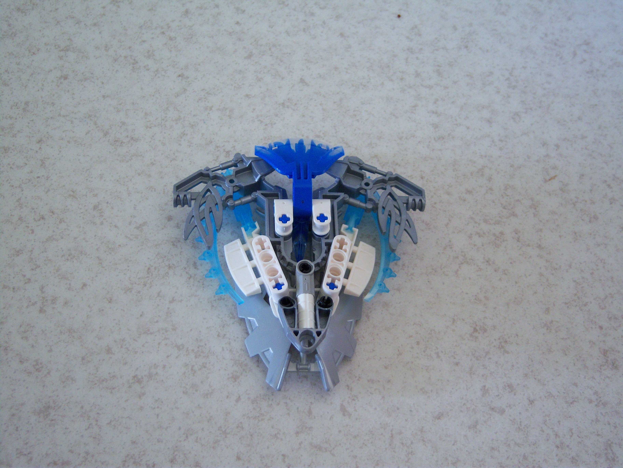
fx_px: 882
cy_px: 234
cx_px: 312
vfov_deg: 29.7
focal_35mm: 49
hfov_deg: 38.9
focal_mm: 10.3
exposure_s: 1/10
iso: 160
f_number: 3.4
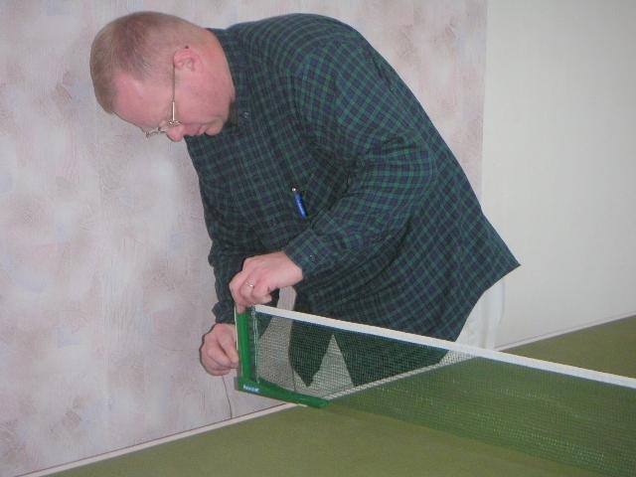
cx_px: 318
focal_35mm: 83
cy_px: 238
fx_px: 1525
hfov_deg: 23.6
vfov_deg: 17.8
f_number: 3.3
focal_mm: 12.8
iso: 160
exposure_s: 1/90
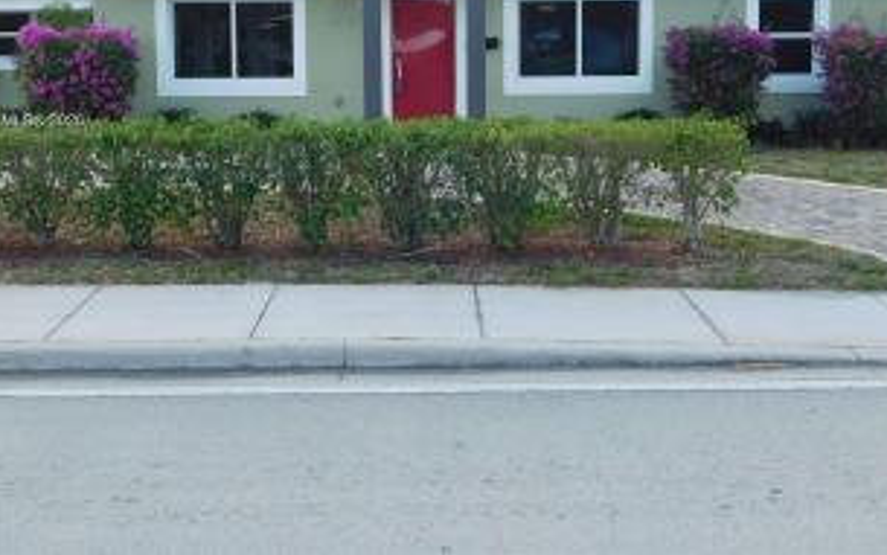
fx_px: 1209
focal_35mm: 50
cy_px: 122
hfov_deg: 40.3
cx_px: 433
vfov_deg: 25.5
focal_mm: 6.3
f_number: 3.5
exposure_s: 1/250
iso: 125
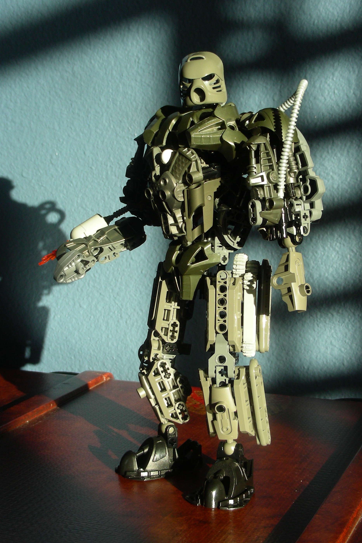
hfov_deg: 20.6
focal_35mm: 66
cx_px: 189
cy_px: 272
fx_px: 995
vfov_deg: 30.5
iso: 50
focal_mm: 10.5
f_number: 4
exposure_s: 1/180
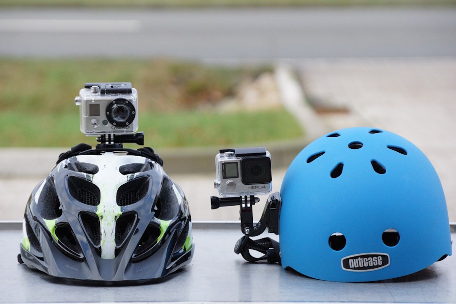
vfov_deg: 8.3
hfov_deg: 12.5
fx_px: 2090
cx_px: 228
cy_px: 152
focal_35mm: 165
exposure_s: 1/1000
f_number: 5.6
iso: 1600
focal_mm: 110
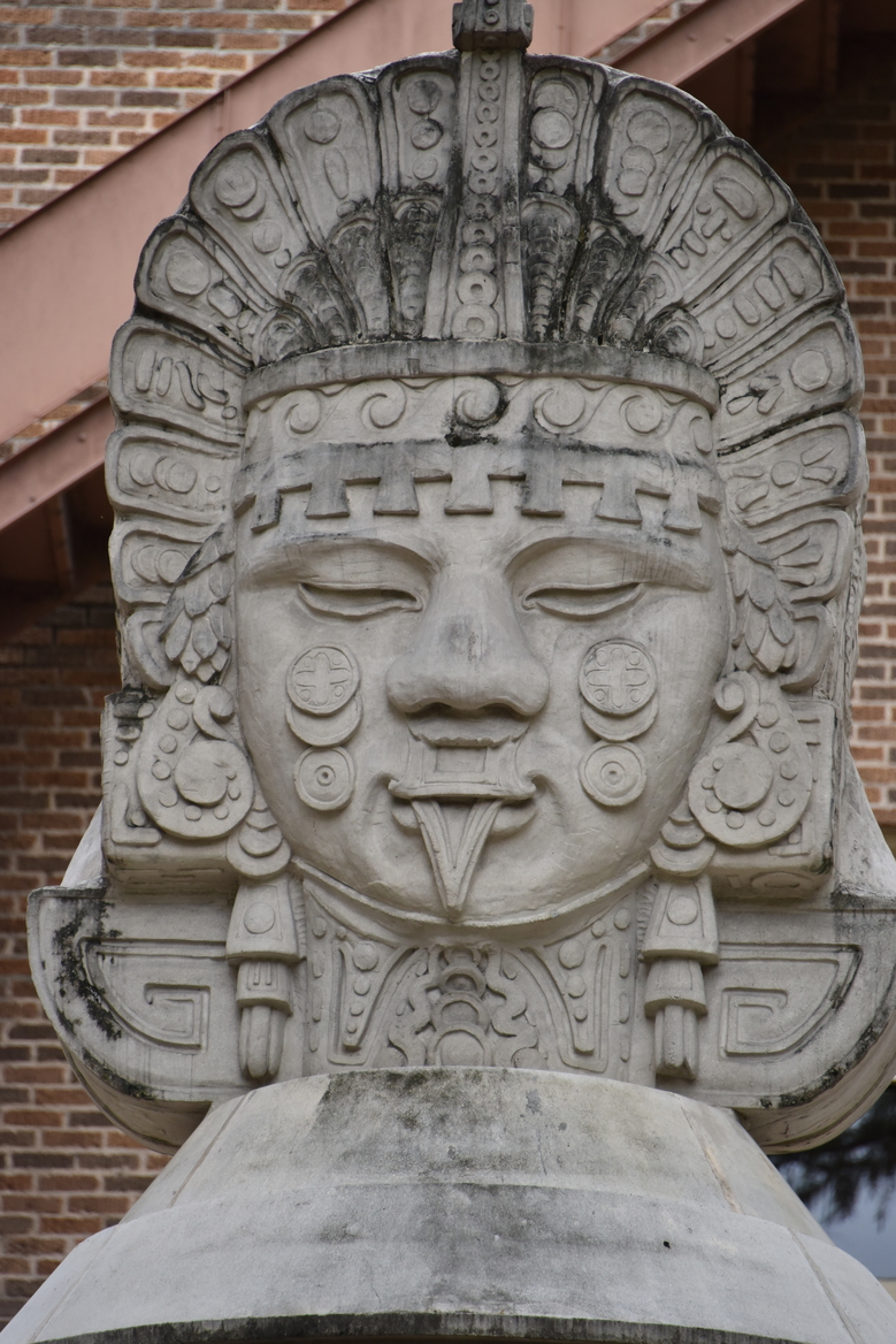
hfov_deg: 5.0
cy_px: 614
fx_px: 10226
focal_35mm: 274
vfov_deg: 7.5
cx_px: 475
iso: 1000
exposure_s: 1/500
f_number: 5.6
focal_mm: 250
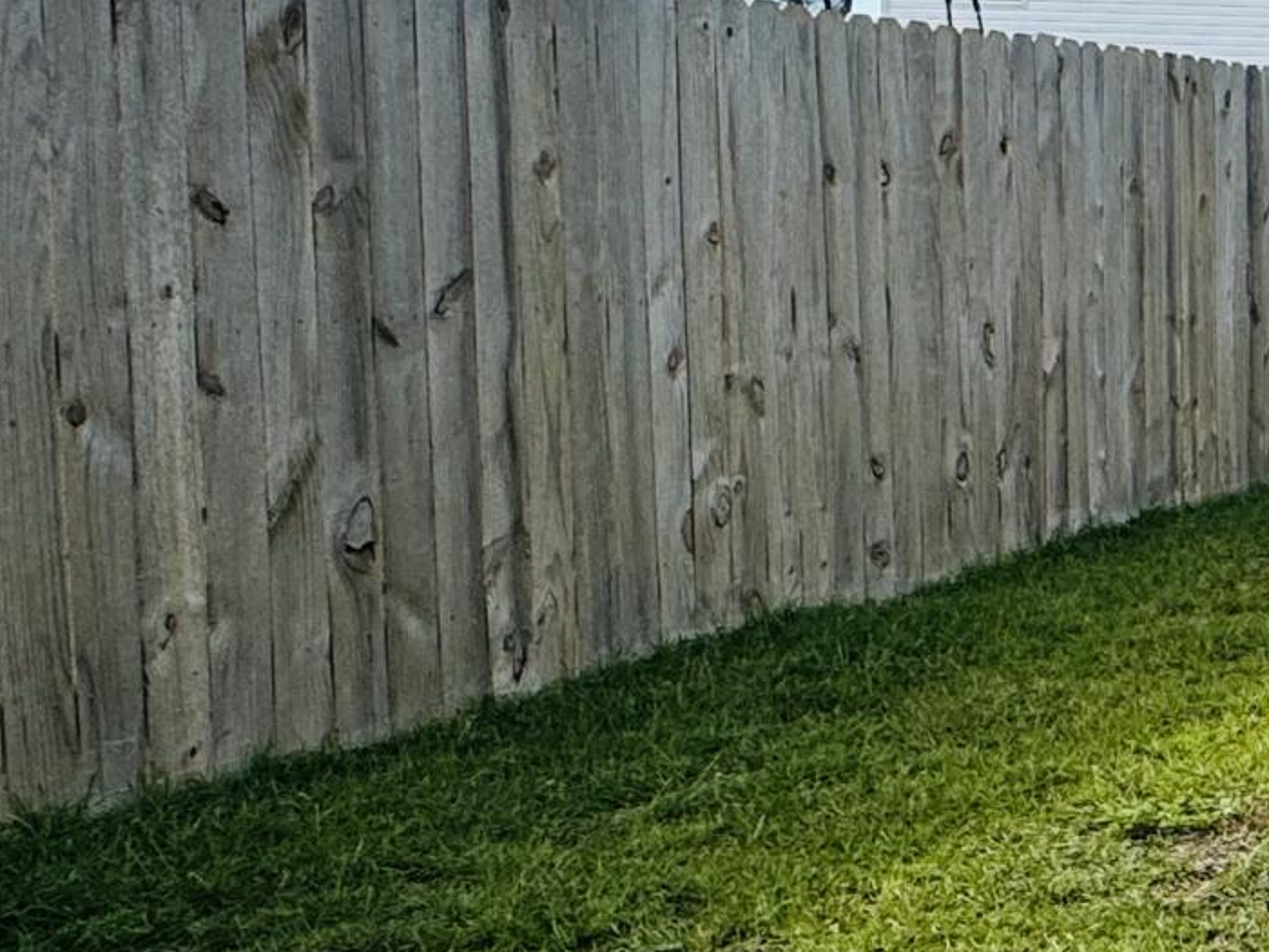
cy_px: 328
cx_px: 2243
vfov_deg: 24.3
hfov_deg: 21.7
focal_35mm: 60
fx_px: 2200
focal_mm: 2.22
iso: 50
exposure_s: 1/1536
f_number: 2.2
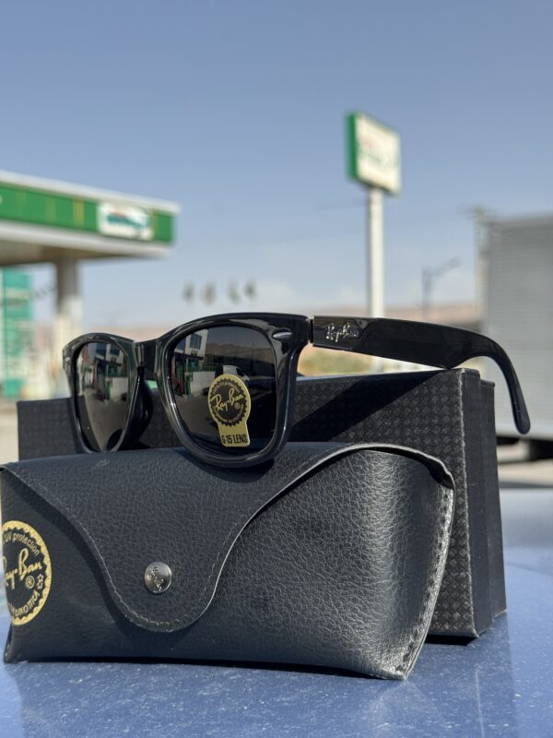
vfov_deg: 39.7
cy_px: 369
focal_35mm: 48
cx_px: 276
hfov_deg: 30.3
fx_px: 1022
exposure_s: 1/5376
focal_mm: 6.76
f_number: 1.78
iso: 64
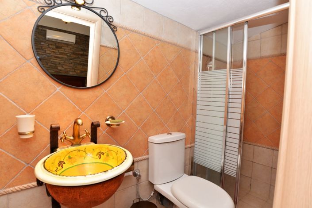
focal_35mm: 18
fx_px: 156
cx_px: 156
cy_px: 104
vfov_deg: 67.4
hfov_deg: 90.0
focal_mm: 18
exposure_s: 1/60
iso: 500
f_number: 6.3
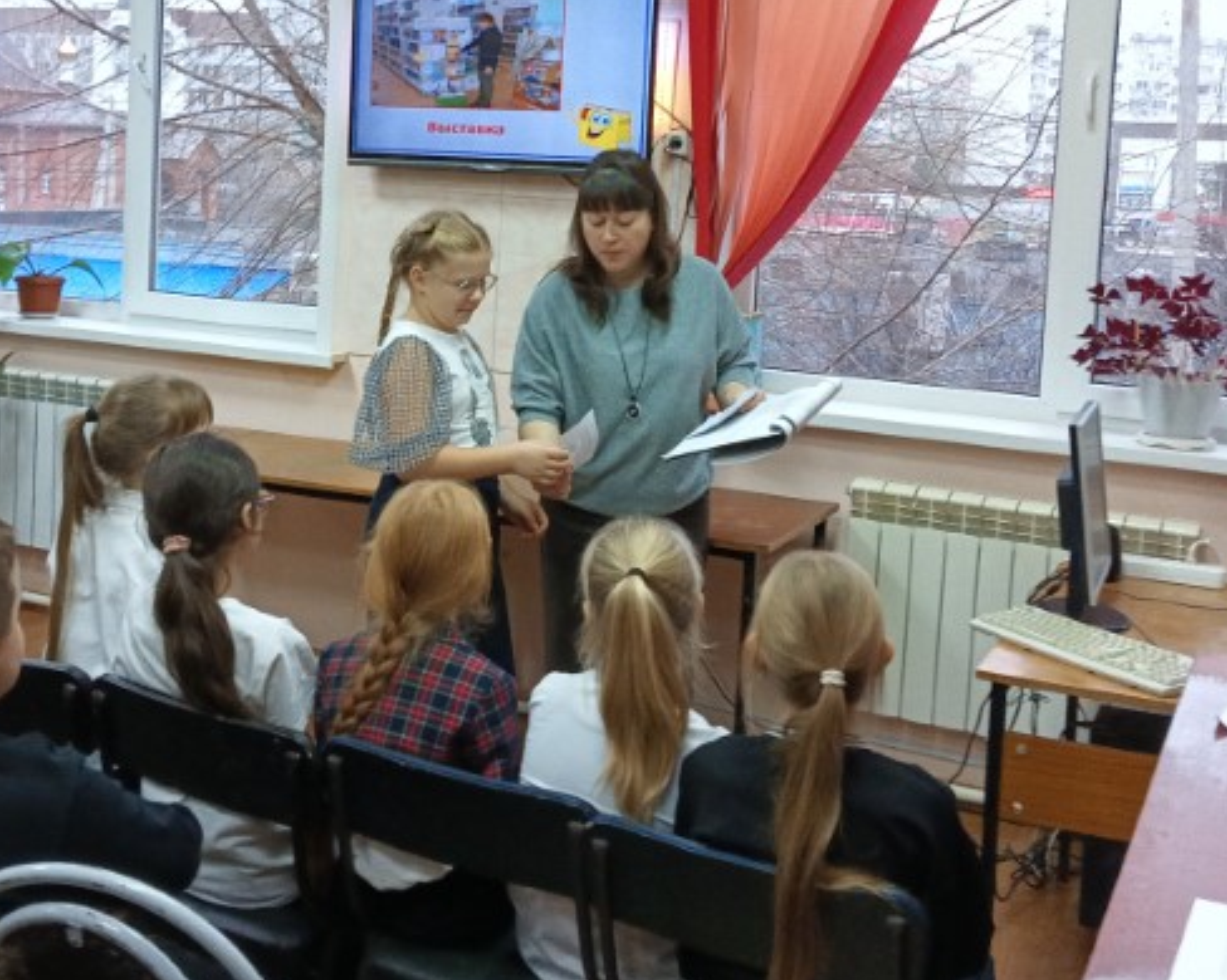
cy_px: 271
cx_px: 515
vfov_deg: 32.2
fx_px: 1670
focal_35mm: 46
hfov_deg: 40.2
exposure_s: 1/100
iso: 800
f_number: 1.8
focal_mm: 4.05
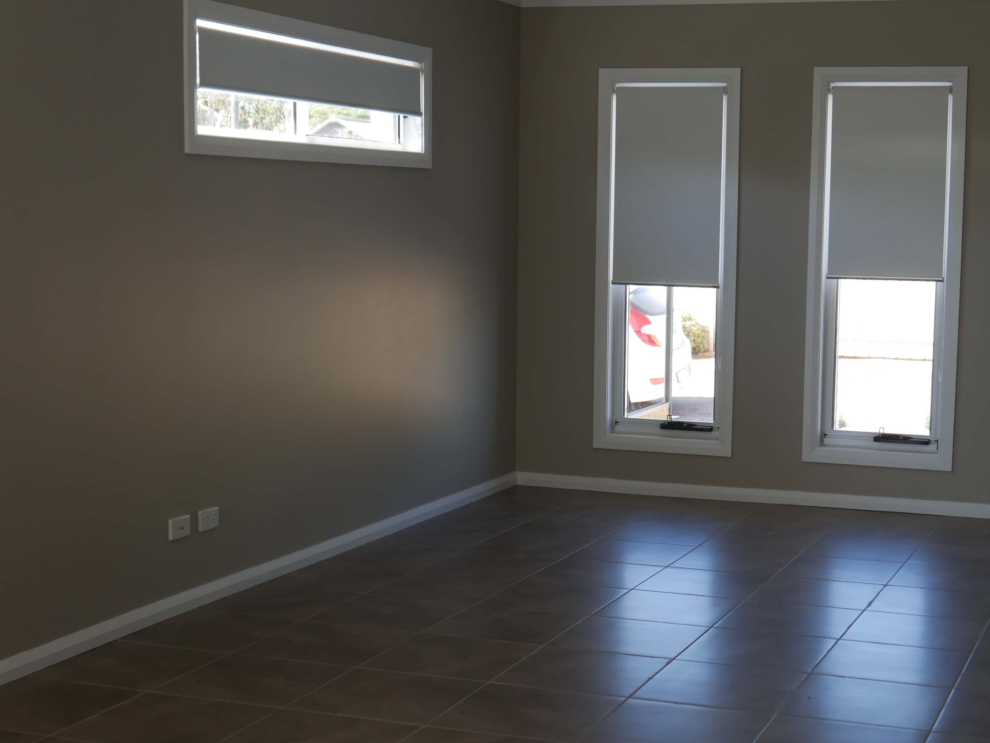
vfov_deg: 24.8
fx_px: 1688
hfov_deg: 32.4
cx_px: 664
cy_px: 387
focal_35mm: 59
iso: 200
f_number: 4.6
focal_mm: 21
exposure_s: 1/80
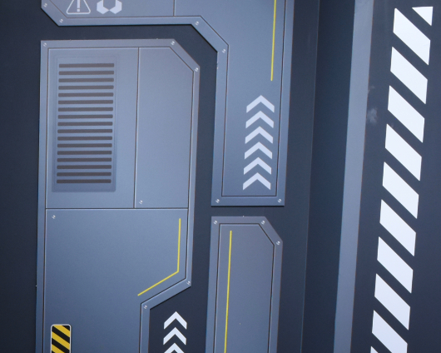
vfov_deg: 17.4
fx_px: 1122
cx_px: -146
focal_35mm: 86
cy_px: 358
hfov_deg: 20.2
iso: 1000
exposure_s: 1/60
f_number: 8
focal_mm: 20
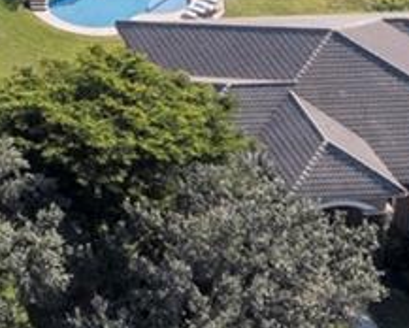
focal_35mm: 152
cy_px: -261
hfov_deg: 11.5
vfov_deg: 9.7
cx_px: -377
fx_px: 1842
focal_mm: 8.38
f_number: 2.8
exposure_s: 1/2500
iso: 100
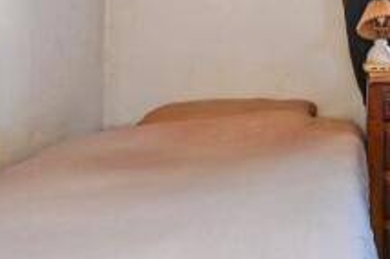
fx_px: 465
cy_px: 19
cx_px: 581
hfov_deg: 29.0
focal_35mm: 43
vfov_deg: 29.6
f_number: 7.1
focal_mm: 14
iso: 400
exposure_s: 1/25
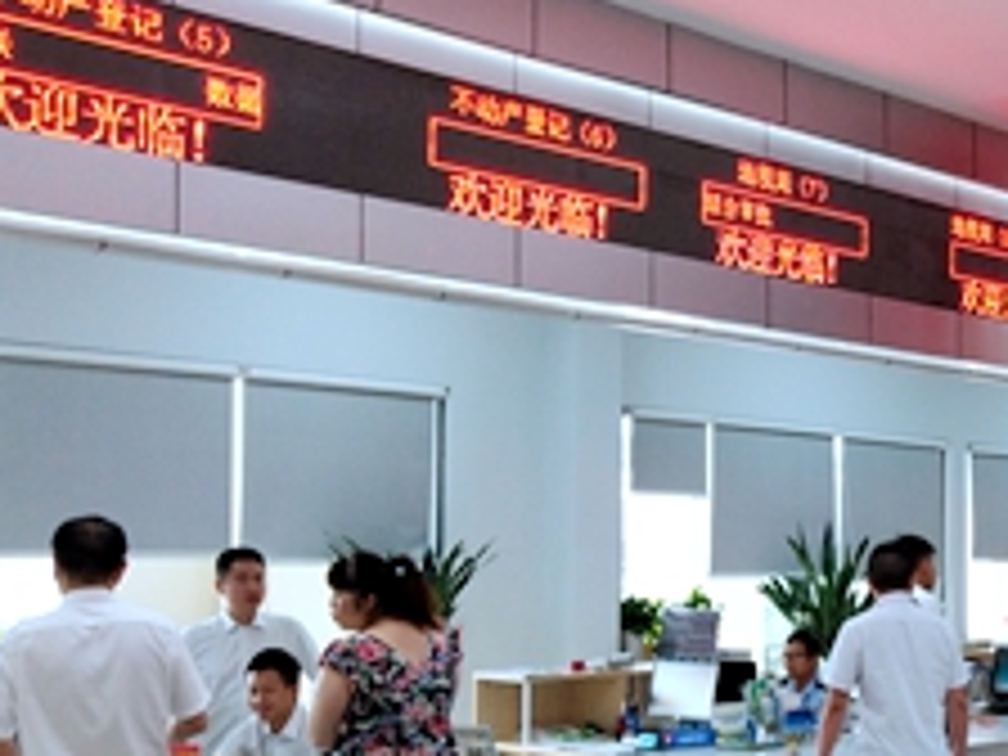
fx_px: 1951
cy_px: 515
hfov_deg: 27.8
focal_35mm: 67
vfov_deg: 21.8
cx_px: 932
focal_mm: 3.95
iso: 87
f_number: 1.8
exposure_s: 1/50
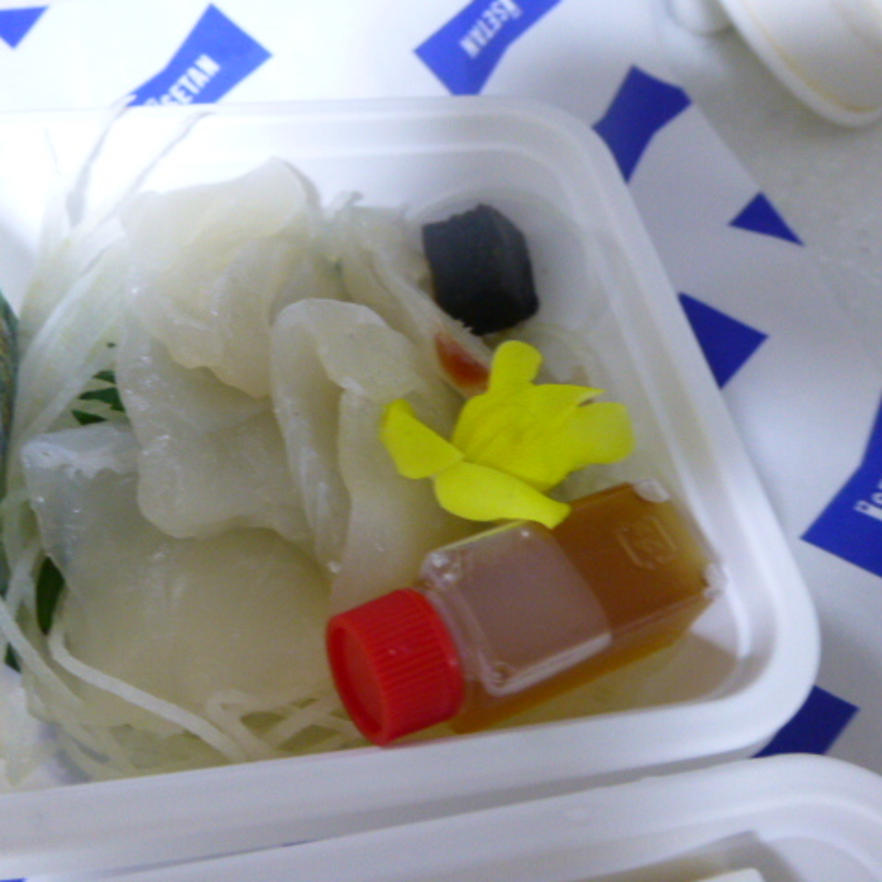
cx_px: 355
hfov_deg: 50.8
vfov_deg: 51.1
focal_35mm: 32
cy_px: 440
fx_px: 922
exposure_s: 1/8
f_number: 3.3
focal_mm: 4.9
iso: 500
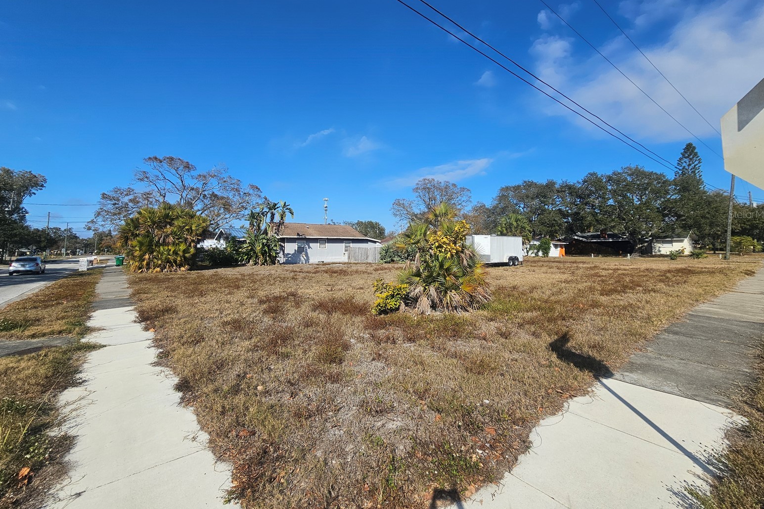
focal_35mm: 14
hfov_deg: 104.3
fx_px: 297
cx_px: 380
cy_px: 214
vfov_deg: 80.6
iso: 50
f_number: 2.2
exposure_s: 1/3327
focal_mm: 2.2
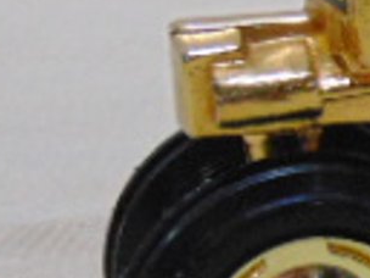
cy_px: 63
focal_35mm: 174
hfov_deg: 10.0
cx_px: 870
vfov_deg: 8.5
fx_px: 1860
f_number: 3.2
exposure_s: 1/160
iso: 500
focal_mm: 6.3
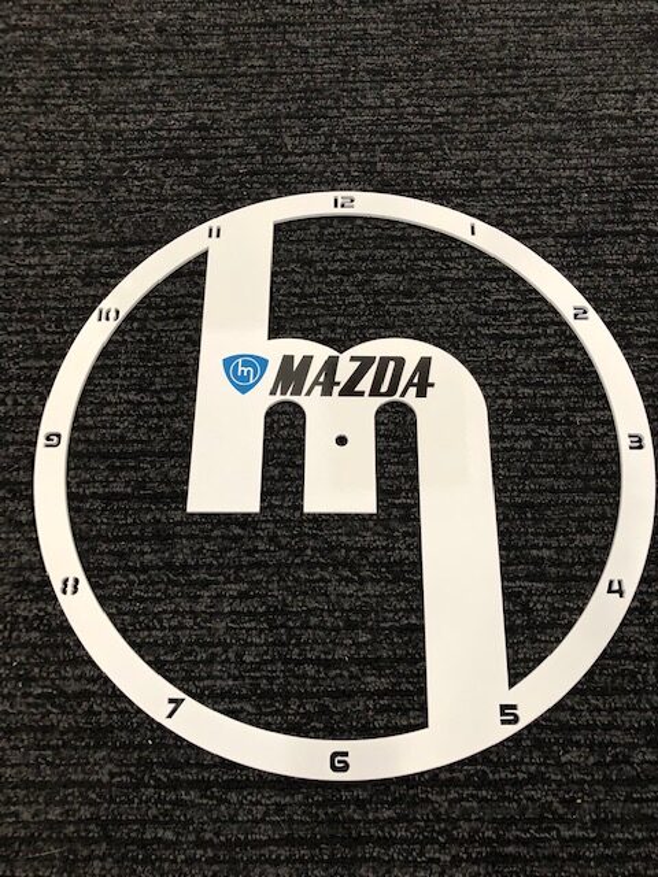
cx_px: 329
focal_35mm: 28
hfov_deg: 49.7
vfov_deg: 63.4
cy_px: 438
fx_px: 710
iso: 64
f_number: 1.8
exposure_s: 1/17
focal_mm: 3.99
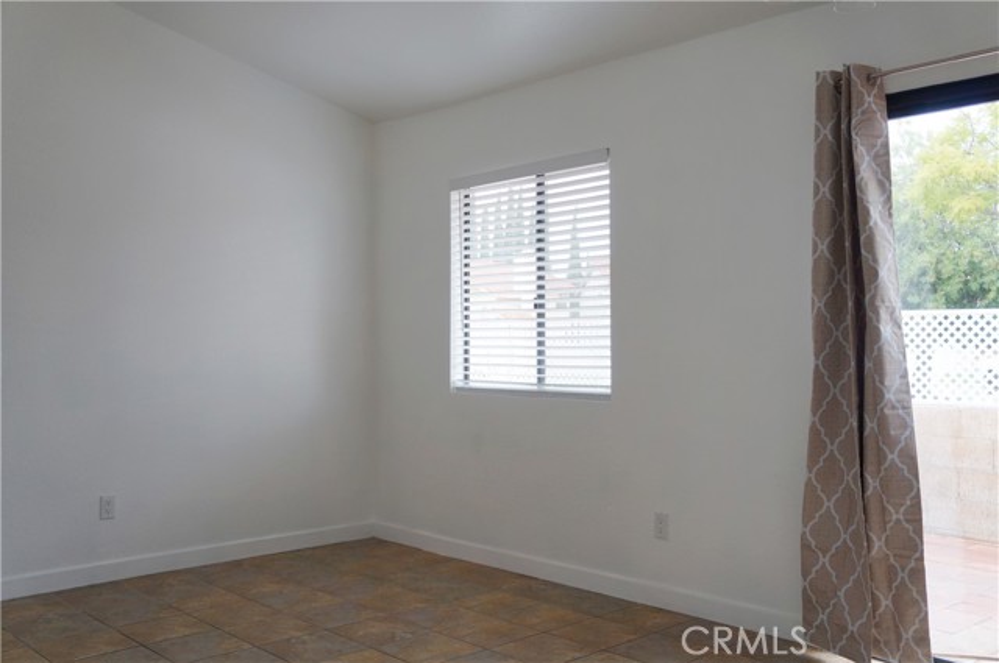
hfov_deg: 57.3
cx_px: 500
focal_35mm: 33
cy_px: 332
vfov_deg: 39.9
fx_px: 915
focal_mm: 22
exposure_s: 1/60
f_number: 4
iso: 100
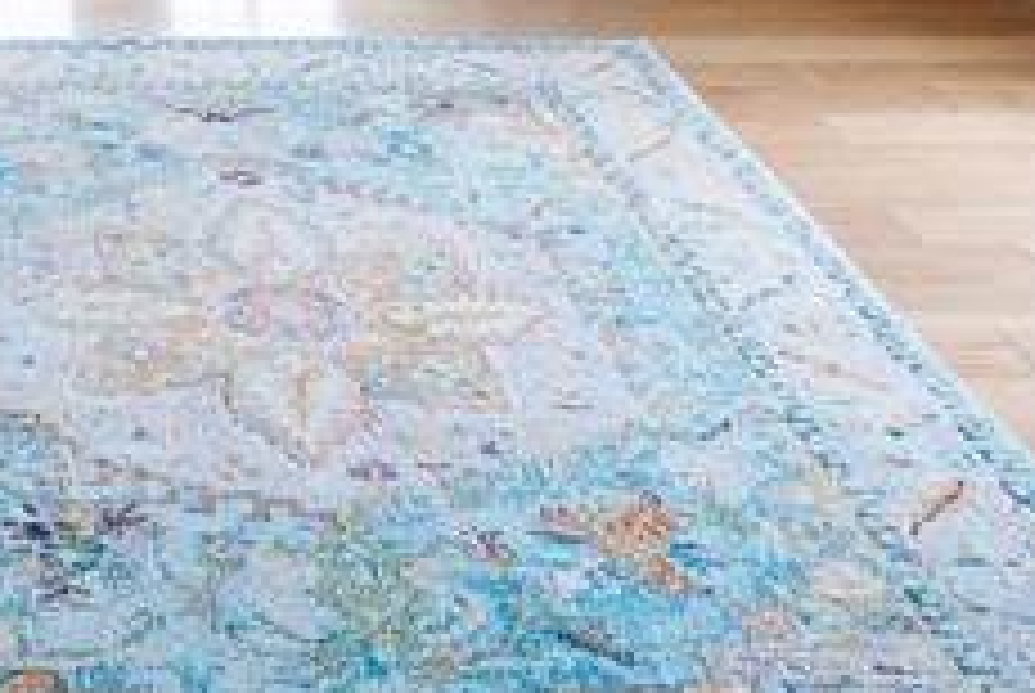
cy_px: -594
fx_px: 2130
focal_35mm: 74
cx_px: 94
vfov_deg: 15.6
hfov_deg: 26.4
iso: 200
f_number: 7.1
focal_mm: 8
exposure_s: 1/8
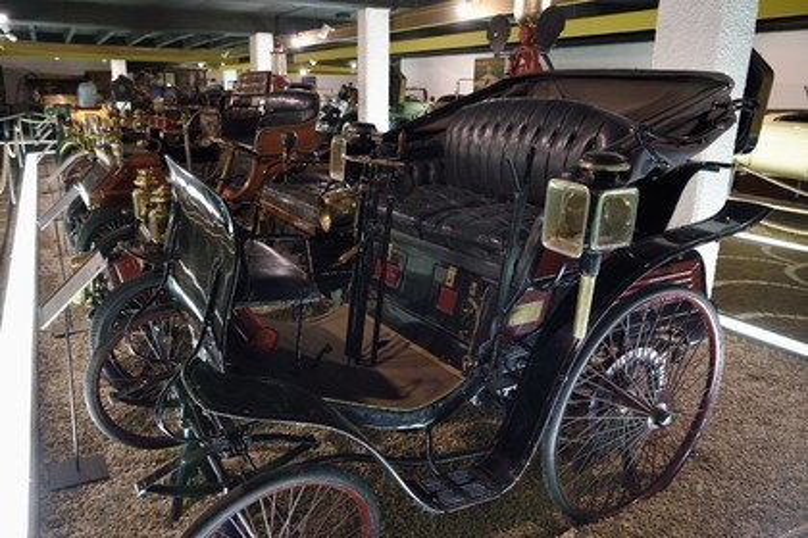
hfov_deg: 63.7
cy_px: 269
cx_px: 404
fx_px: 651
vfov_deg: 45.0
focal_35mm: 29
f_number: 5.6
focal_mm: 29
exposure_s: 1/6
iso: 800
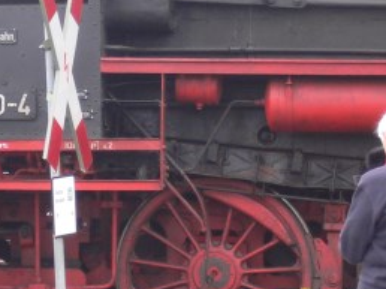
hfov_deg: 6.9
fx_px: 3175
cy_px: 82
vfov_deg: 5.2
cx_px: -132
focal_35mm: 285
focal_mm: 17.4
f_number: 5
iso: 100
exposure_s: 1/30
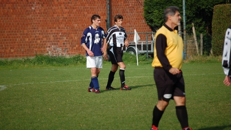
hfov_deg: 6.9
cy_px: 53
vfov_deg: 3.9
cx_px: 116
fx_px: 1929
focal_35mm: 315
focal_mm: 200
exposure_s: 1/1000
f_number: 5.6
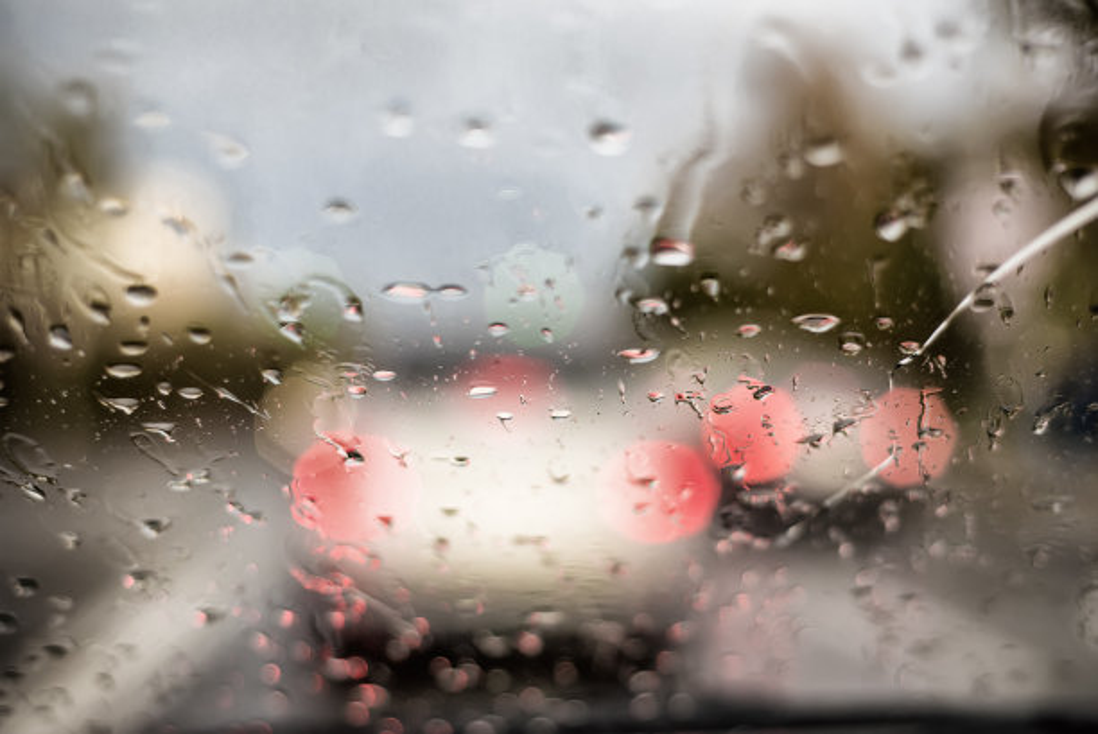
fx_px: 1526
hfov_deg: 39.6
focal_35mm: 50
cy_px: 367
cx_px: 549
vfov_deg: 27.0
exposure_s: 1/400
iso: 200
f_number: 2.5
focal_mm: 50
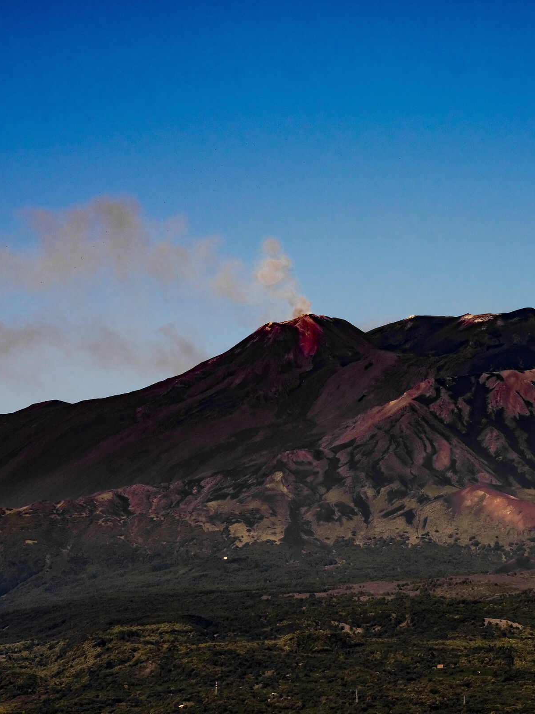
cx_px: 356
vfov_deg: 6.9
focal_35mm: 289
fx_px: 5957
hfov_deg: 5.1
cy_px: 357
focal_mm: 200
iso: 160
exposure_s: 1/400
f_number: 11
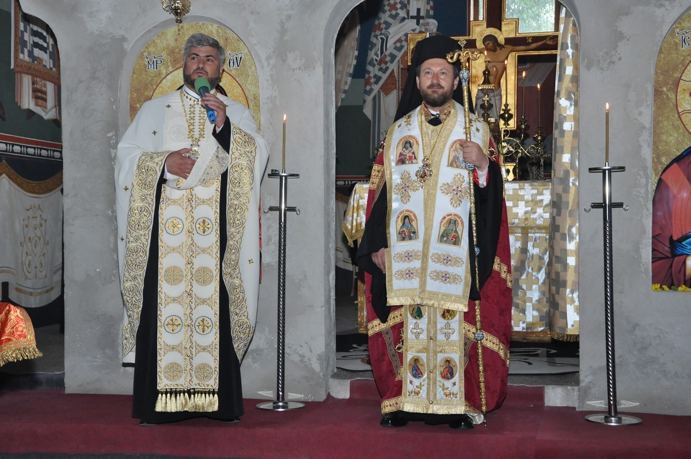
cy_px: 230
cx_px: 346
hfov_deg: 35.1
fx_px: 1093
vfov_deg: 23.7
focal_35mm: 57
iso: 1600
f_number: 7.1
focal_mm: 38
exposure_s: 1/160
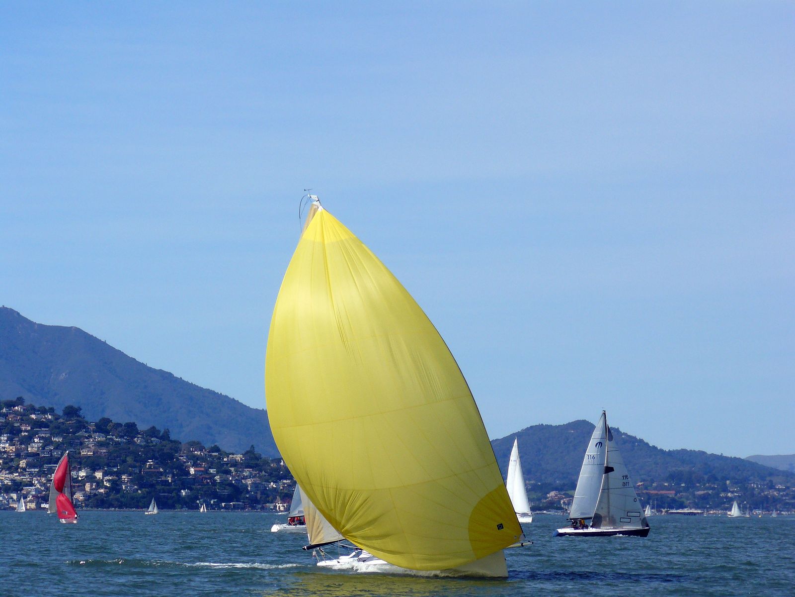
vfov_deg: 7.4
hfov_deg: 9.8
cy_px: 298
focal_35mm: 201
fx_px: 4616
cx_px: 398
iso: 100
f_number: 5.6
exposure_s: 1/800
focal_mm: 33.5
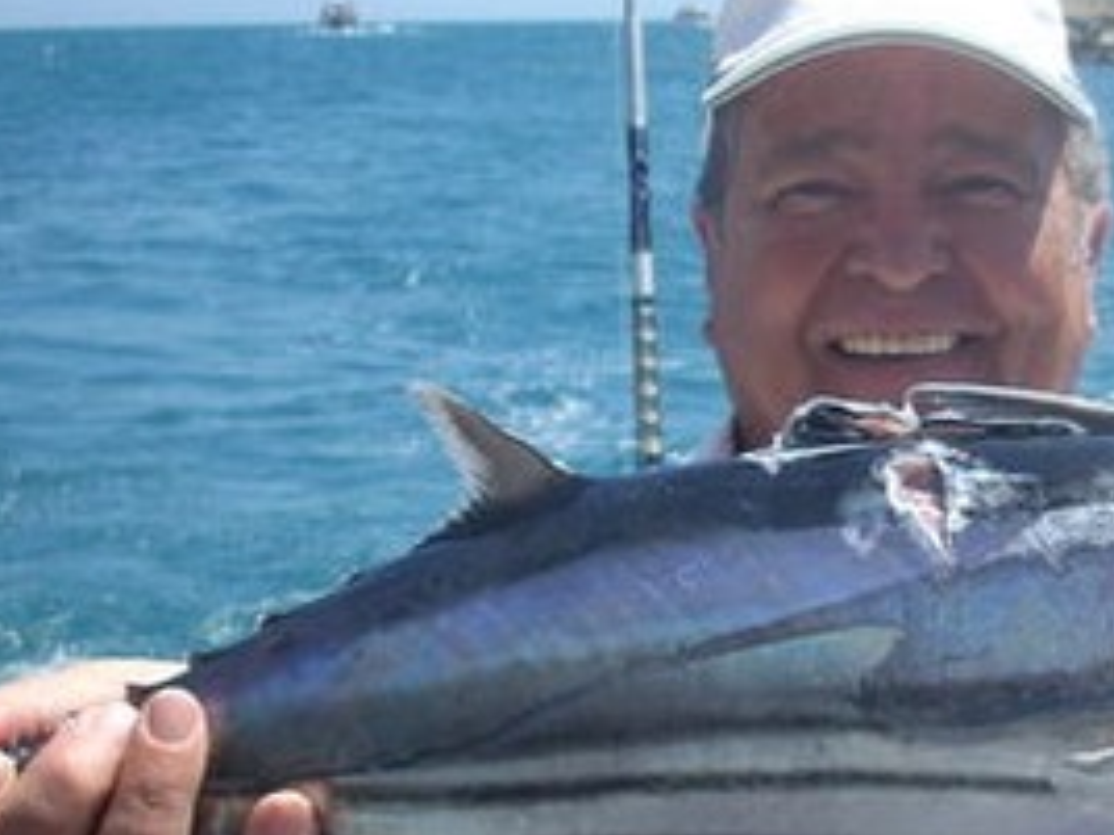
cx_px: 865
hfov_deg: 22.3
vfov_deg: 16.9
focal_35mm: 87
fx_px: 2800
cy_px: 532
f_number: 5.6
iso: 64
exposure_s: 1/229
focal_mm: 6.2
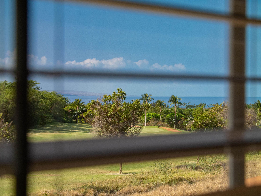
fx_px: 664
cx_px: 130
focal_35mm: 88
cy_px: 98
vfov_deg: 16.8
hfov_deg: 22.2
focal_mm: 44
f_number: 8
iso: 400
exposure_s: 1/250
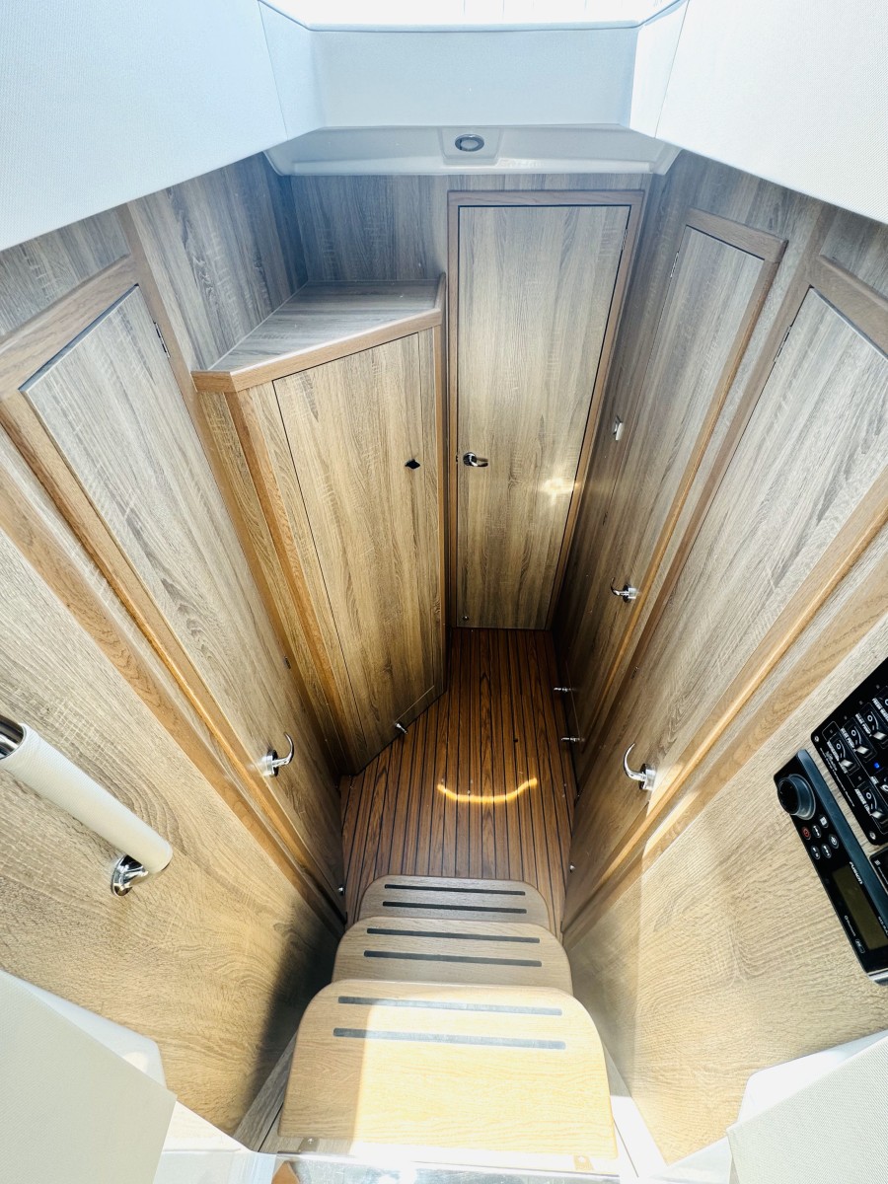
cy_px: 592
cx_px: 444
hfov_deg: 85.7
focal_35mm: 14
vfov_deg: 102.1
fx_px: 479
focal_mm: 2.22
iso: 50
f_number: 2.2
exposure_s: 1/99
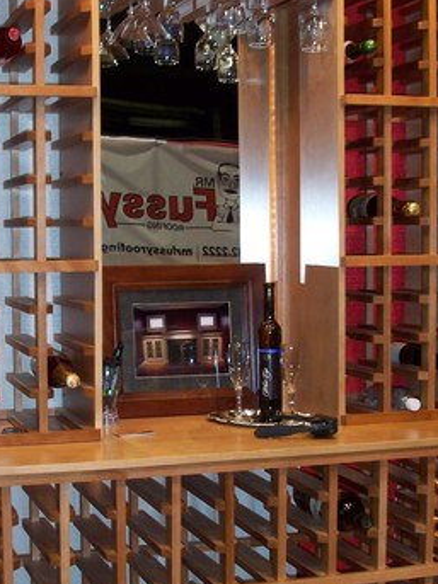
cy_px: 351
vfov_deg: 28.1
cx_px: 167
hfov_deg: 21.3
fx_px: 1165
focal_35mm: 69
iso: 200
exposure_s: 1/30
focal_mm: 7.9
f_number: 3.4
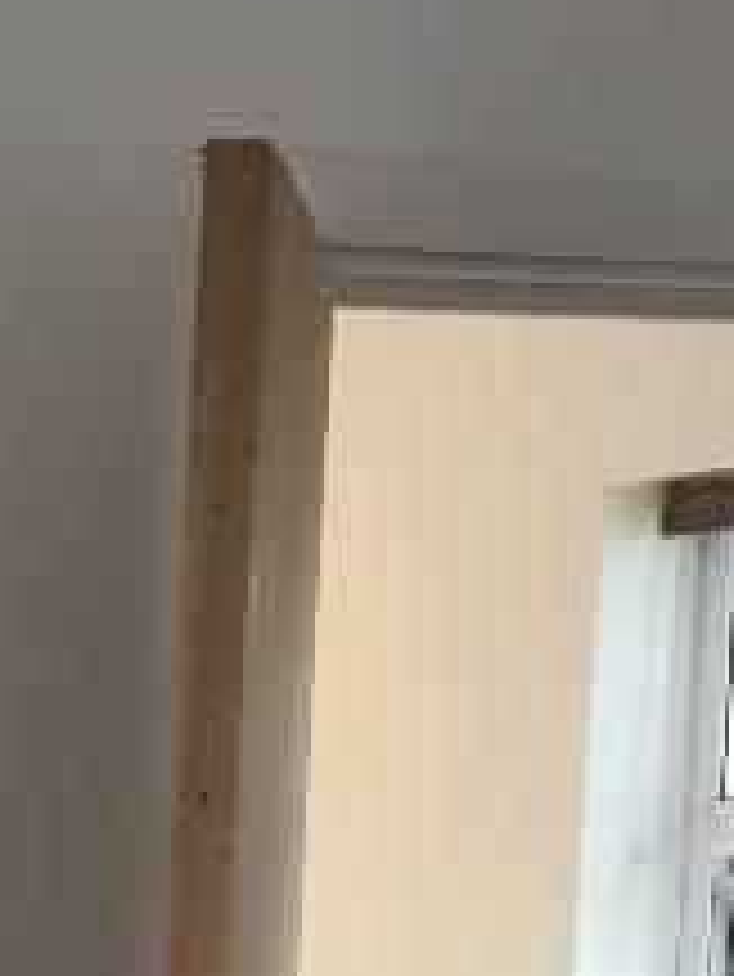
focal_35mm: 137
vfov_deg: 13.6
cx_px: -261
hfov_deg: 10.6
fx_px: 3869
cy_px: 1439
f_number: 2.2
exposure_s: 1/33
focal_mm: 4.15
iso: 125
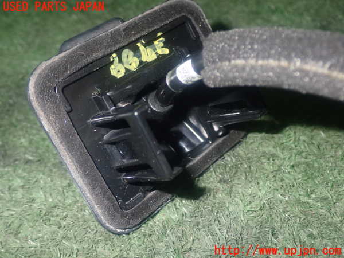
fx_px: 467
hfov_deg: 40.4
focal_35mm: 47
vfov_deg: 30.9
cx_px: 172
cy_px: 129
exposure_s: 1/50
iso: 500
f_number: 9
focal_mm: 8.4
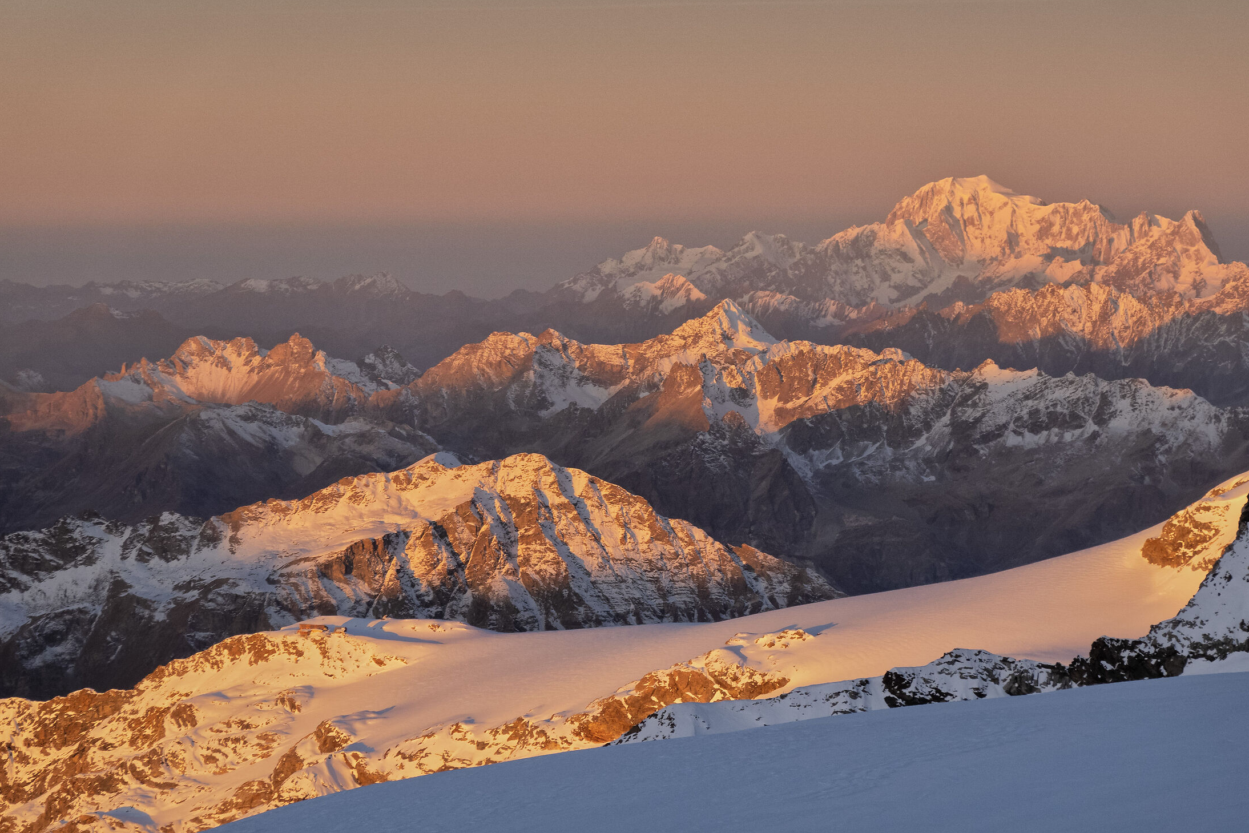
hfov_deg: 14.0
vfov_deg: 9.3
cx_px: 679
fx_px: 5100
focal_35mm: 147
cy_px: 435
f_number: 5
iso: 200
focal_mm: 48.77
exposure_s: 1/160
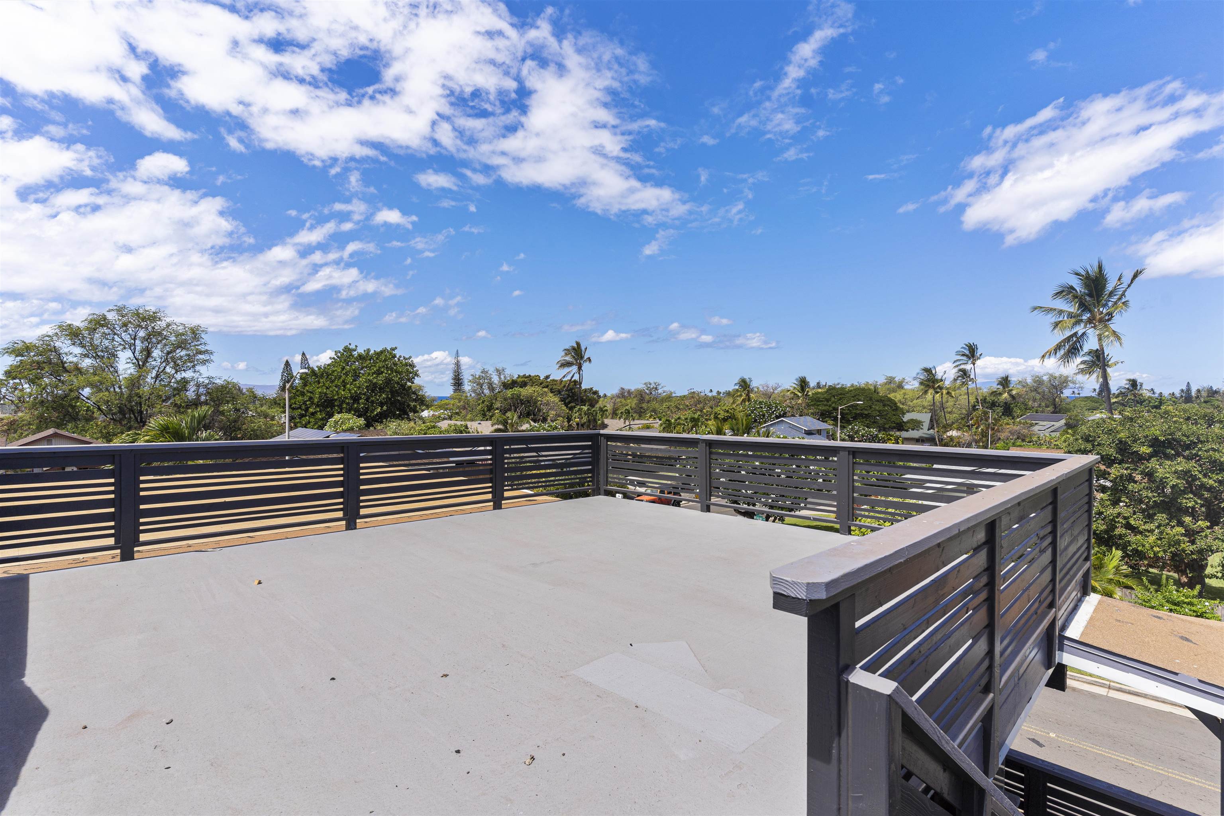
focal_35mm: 17
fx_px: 578
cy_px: 408
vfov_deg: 70.4
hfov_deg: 93.3
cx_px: 612
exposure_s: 1/80
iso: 100
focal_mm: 17
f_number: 8
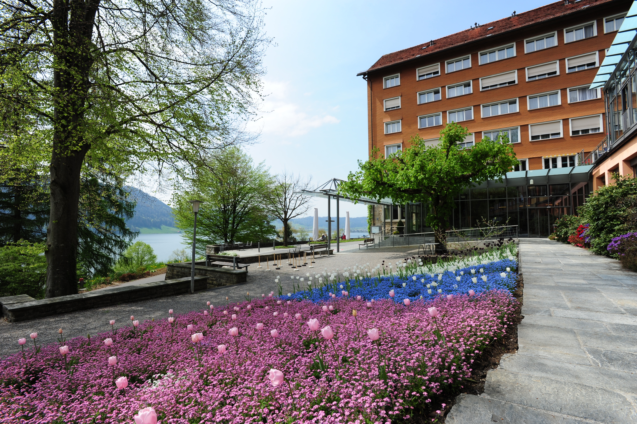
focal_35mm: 17
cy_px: 212
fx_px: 301
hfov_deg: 93.3
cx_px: 318
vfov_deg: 70.4
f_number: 11
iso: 200
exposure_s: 1/200
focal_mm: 17
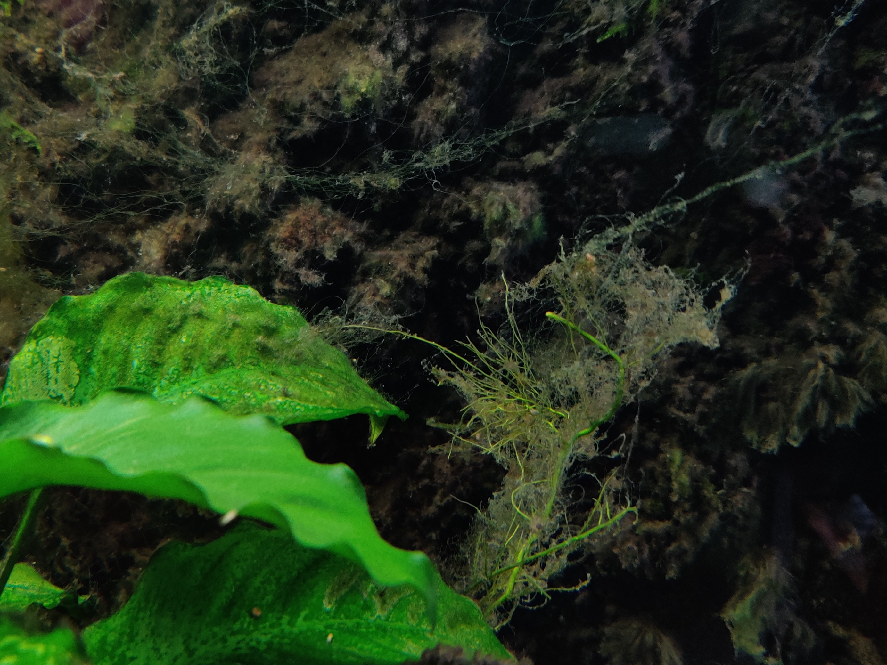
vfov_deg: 36.8
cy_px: 353
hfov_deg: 47.7
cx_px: 370
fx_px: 999
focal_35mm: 39
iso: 1000
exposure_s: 1/50
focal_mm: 4.75
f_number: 1.65
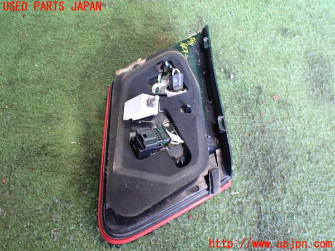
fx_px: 290
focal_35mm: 30
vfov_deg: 46.8
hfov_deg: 60.0
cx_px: 168
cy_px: 126
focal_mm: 5.4
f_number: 2.3
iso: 800
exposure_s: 1/50
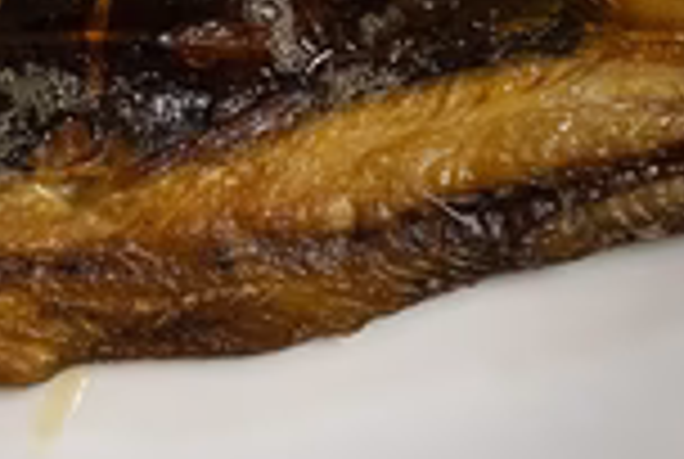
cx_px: 207
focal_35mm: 71
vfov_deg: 18.0
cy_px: -130
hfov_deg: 28.1
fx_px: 1352
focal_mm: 4.25
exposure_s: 1/59
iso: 200
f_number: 1.8
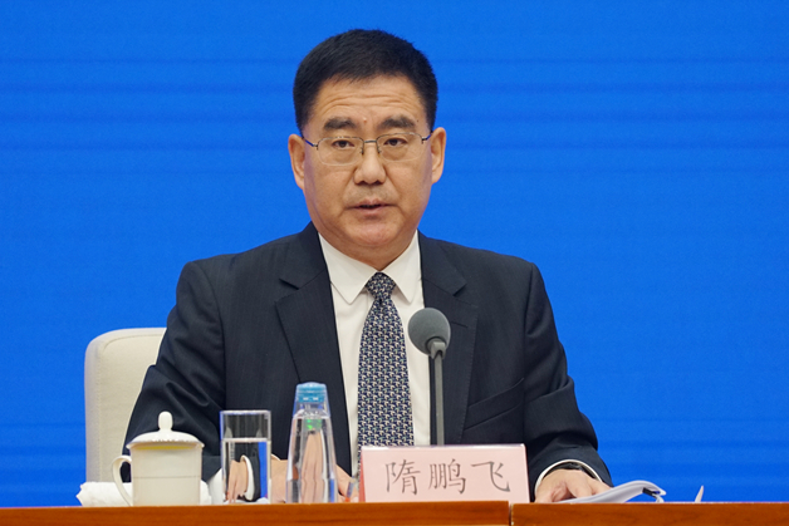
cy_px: 259
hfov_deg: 9.2
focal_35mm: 223
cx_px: 369
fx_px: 4888
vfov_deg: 6.2
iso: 1000
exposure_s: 1/160
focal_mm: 200
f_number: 4
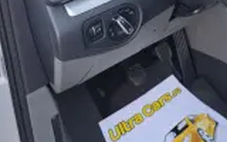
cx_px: 197
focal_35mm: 55
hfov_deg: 35.1
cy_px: -27
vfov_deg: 21.9
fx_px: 340
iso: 125
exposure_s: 1/180
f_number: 1.7
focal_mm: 6.25
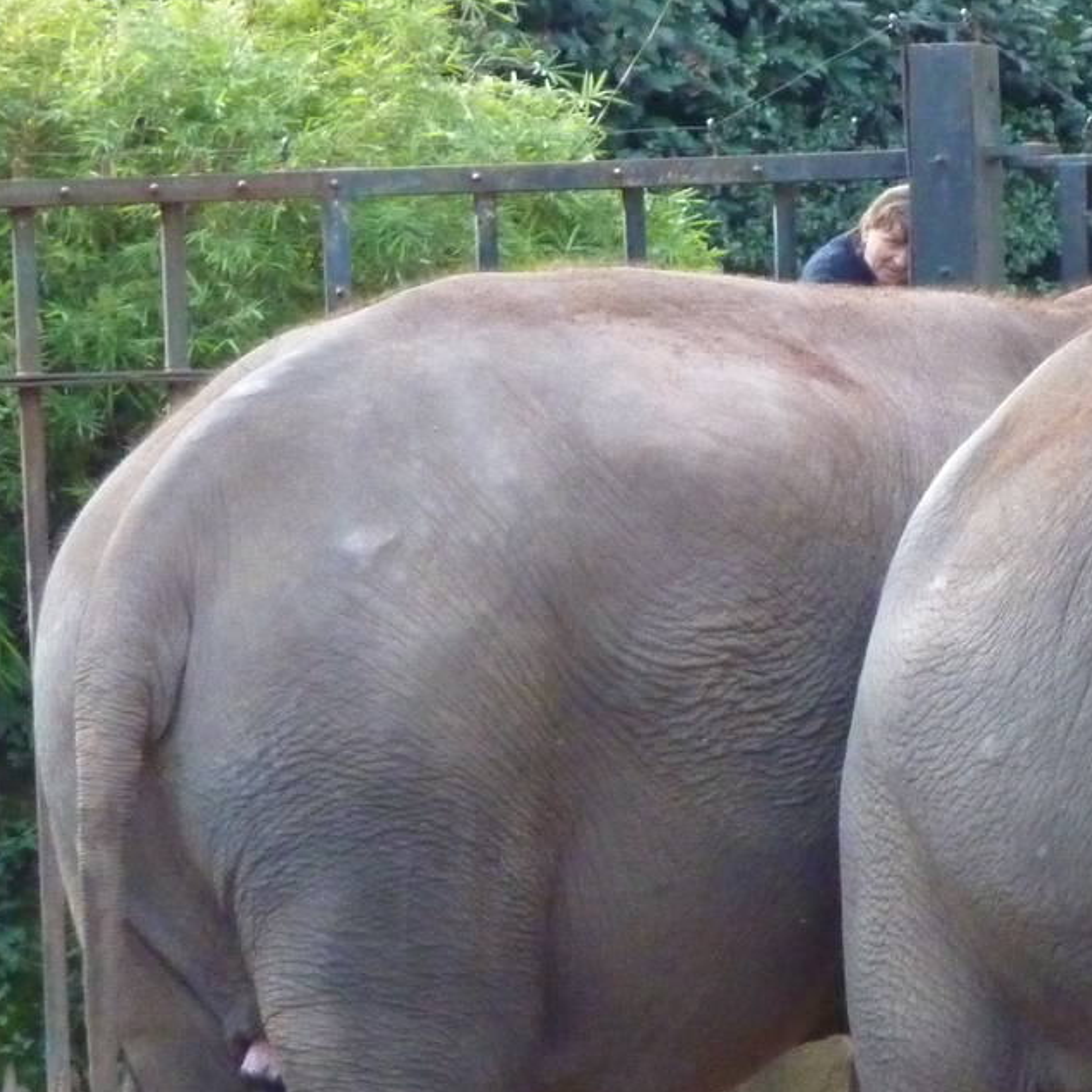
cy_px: 587
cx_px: 944
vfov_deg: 2.6
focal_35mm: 669
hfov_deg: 2.6
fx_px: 23877
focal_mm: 49.2
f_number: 4.9
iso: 800
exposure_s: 1/200
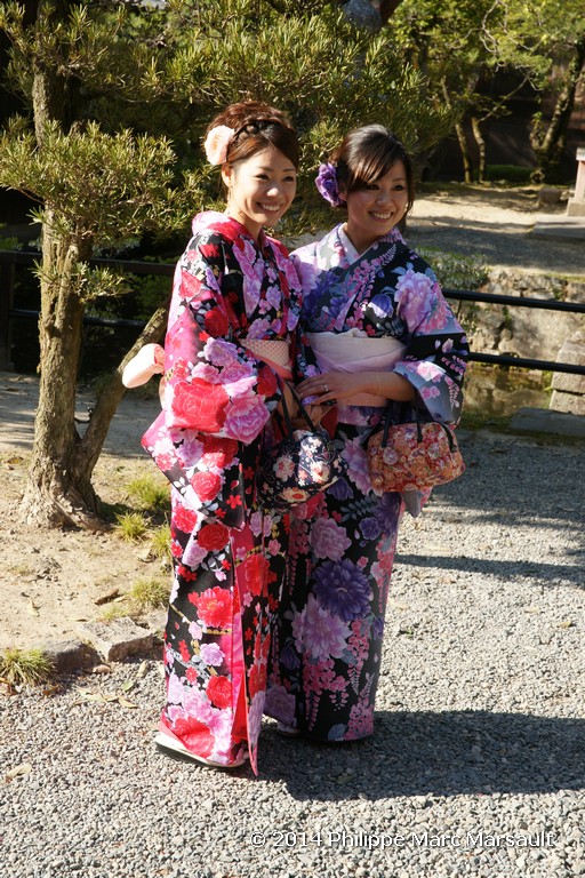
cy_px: 439
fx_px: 1706
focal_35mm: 70
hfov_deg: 19.5
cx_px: 292
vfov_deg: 28.8
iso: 400
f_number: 11
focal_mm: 70
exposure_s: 1/160
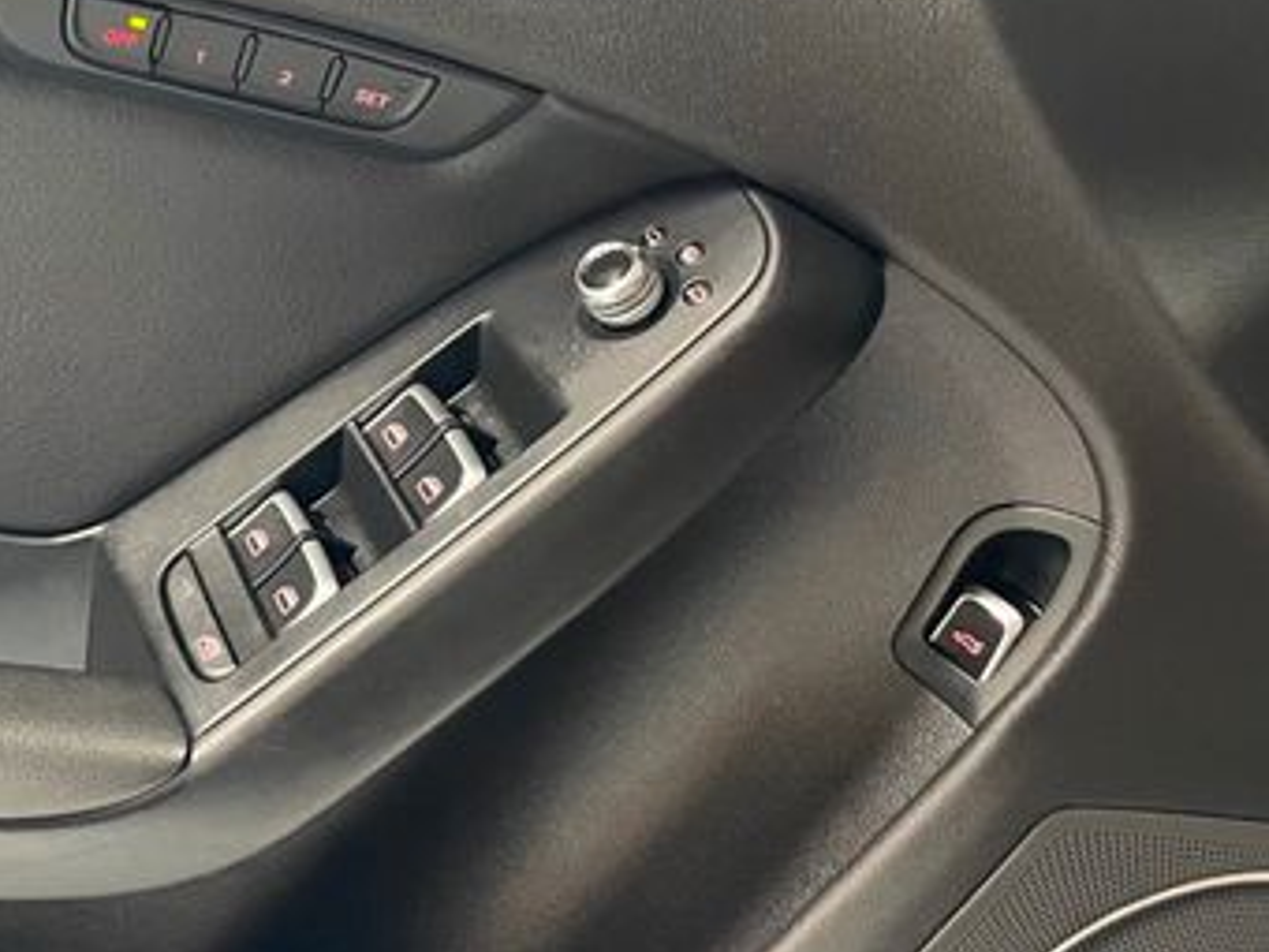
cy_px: 302
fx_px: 1796
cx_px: 168
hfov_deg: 36.8
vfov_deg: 29.4
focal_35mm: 49
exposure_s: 1/60
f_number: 1.6
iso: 400
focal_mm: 4.2
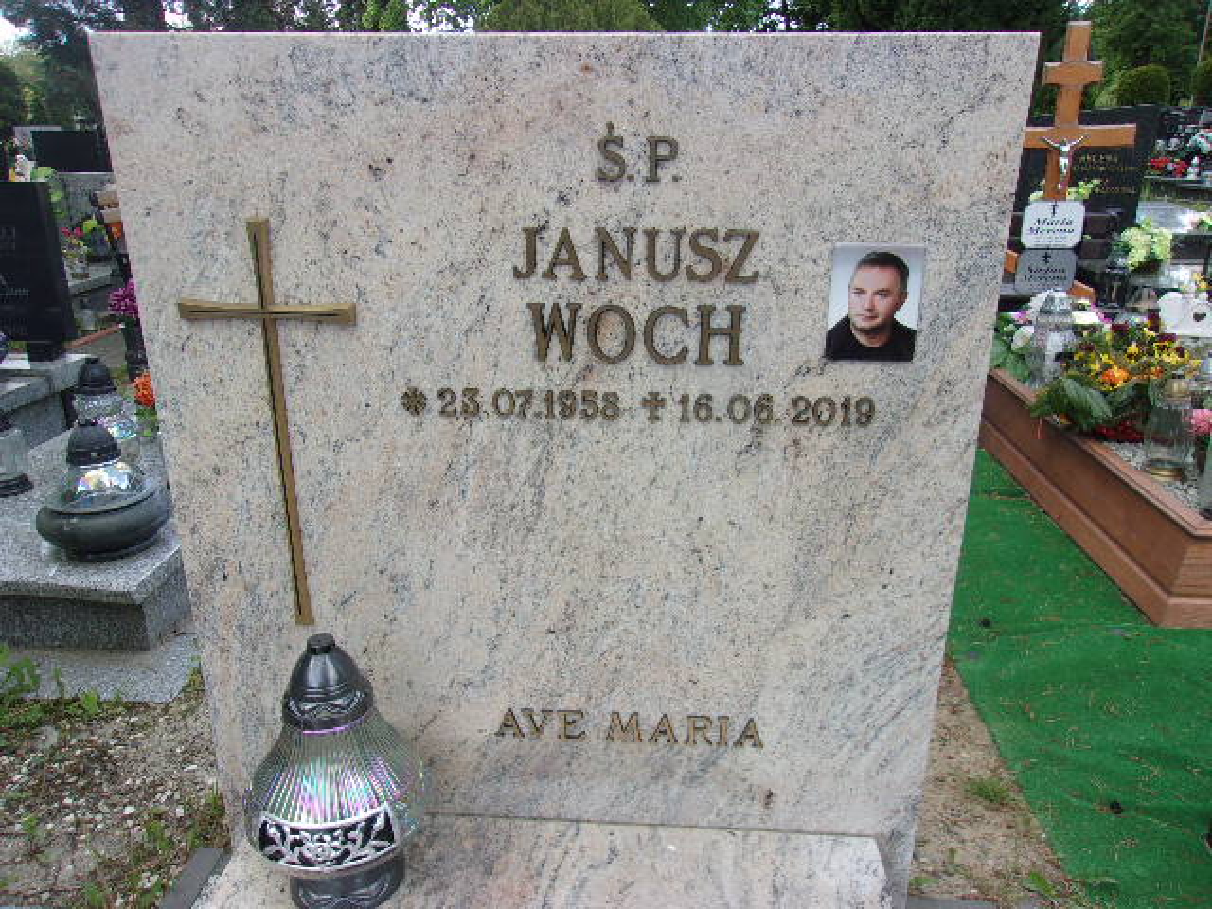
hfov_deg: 65.3
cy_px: 454
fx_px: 945
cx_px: 606
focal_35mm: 27
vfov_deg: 51.4
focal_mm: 4.9
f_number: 3
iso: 80
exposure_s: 1/240
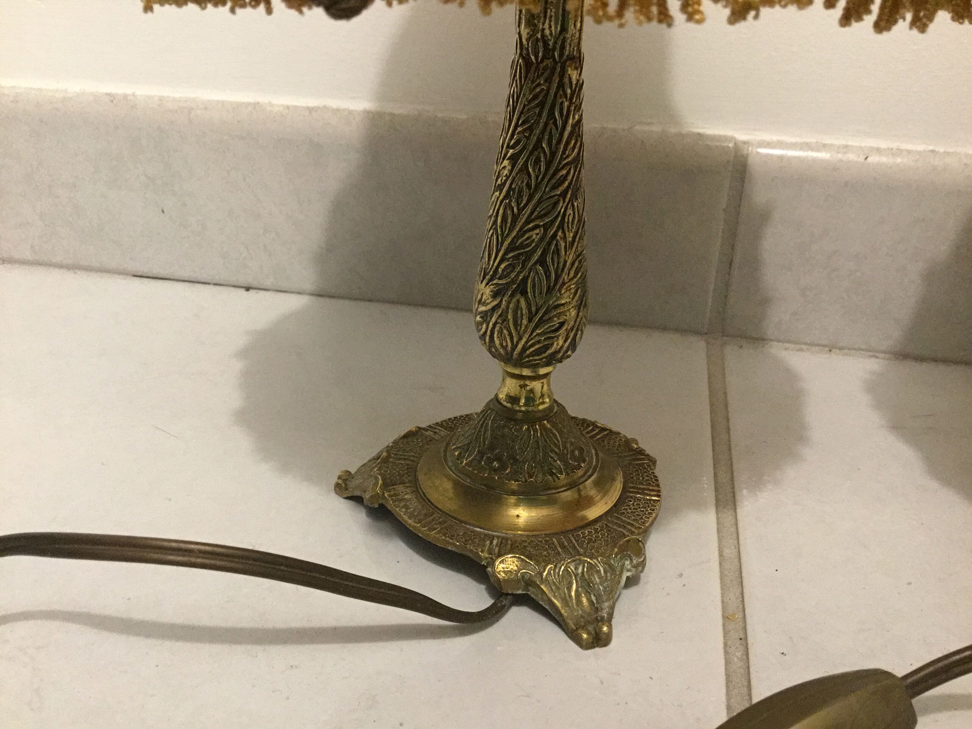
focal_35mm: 31
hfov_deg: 58.4
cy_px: 364
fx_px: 870
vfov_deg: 45.4
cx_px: 486
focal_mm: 3.3
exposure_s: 1/17
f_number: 2.4
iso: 250
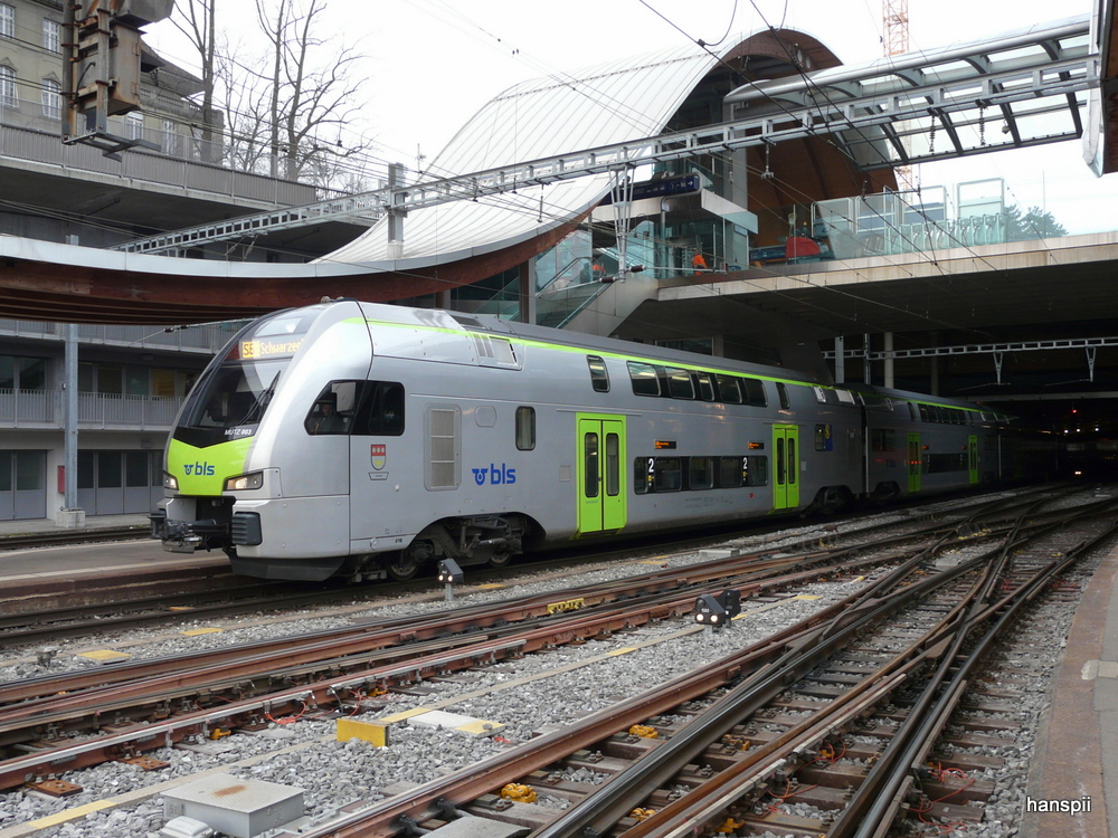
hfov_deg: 55.4
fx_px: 1066
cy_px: 419
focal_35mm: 33
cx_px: 559
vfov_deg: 42.9
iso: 100
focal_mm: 5.4
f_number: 2.8
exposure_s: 1/80
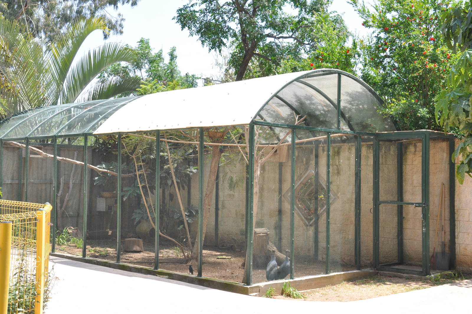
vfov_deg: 28.0
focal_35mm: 48
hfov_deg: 41.2
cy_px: 157
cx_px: 236
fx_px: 629
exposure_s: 1/125
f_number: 11
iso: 200
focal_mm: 32
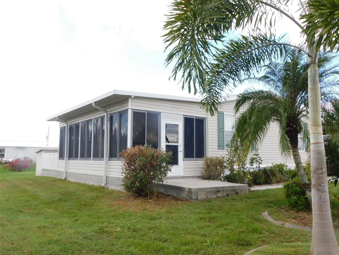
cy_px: 128
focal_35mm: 30
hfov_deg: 60.0
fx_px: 294
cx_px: 170
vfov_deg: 46.8
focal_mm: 5.3
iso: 125
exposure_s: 1/320
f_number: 3.2
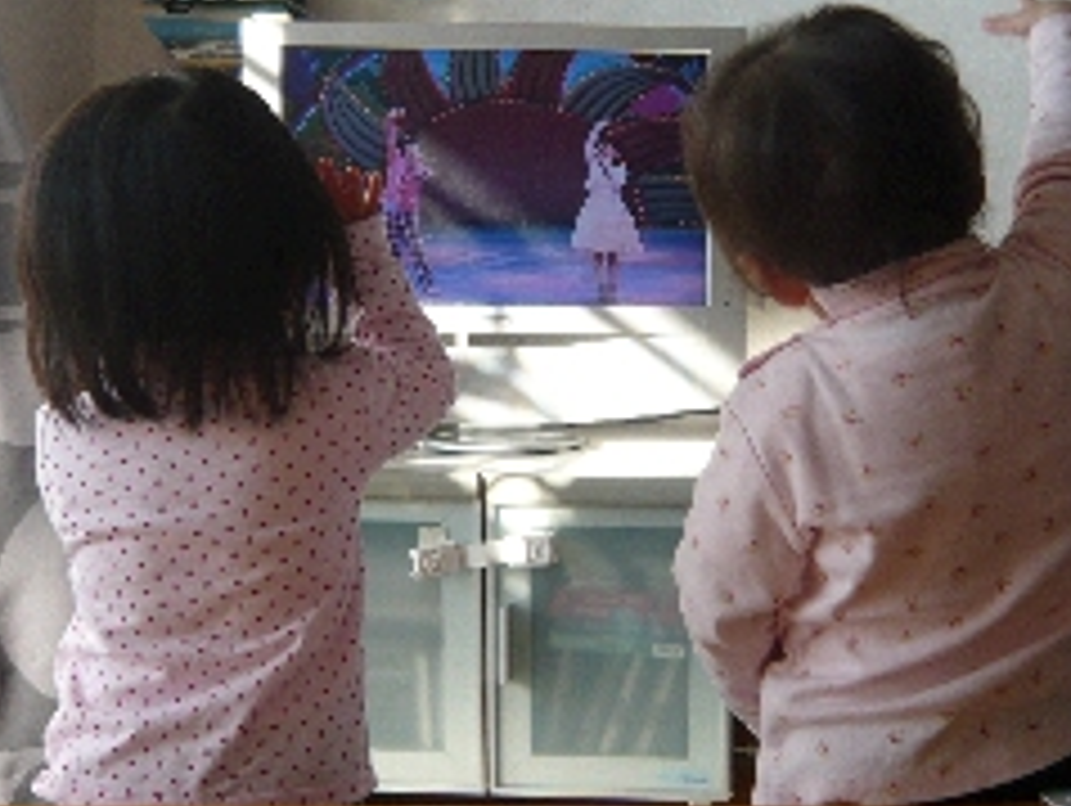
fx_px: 1456
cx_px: 639
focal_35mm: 47
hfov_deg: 40.2
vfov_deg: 30.9
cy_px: 365
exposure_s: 1/125
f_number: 2.8
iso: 100
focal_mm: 4.6
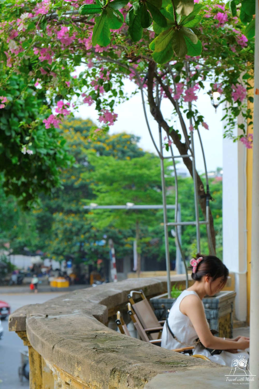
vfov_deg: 24.8
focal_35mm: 82
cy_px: 194
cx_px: 130
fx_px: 885
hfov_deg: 16.7
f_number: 4.5
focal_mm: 54.7
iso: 800
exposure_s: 1/300
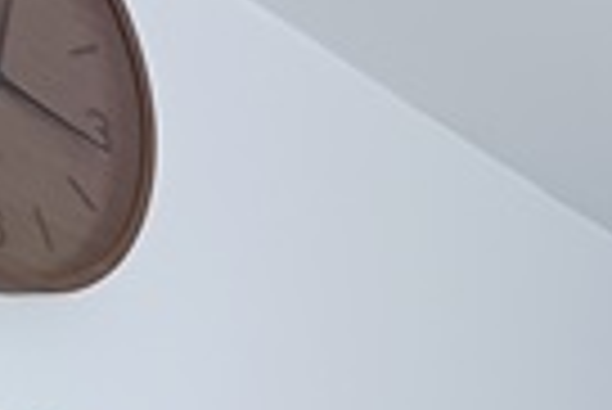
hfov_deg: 11.4
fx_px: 2604
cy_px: 1171
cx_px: 1400
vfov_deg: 7.9
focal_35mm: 153
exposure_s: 1/50
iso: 320
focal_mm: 4.6
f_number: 1.8
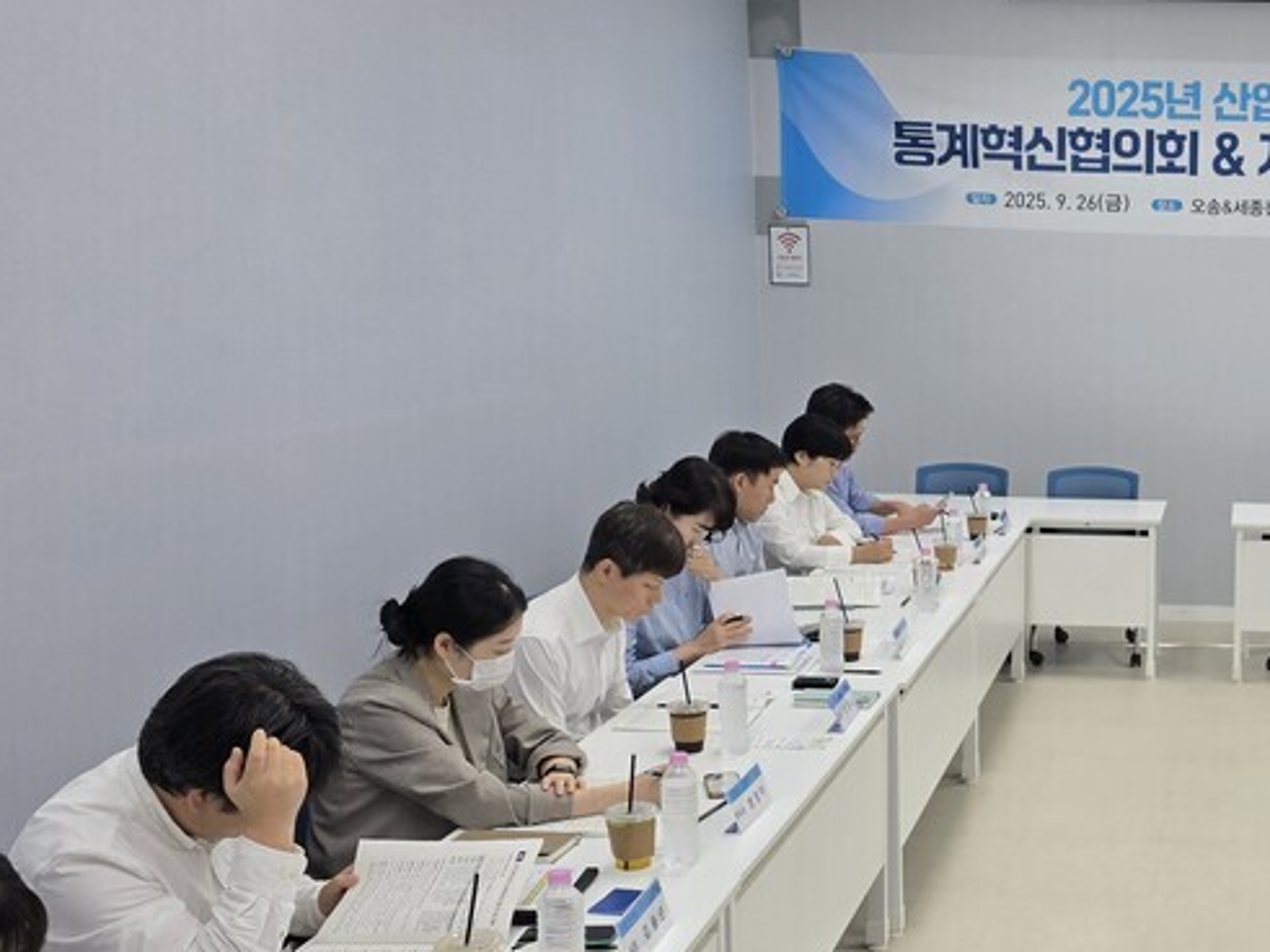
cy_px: 629
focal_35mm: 45
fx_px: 1651
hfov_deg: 38.6
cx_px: 1187
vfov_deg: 31.9
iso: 50
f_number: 1.7
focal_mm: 6.3
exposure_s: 1/120
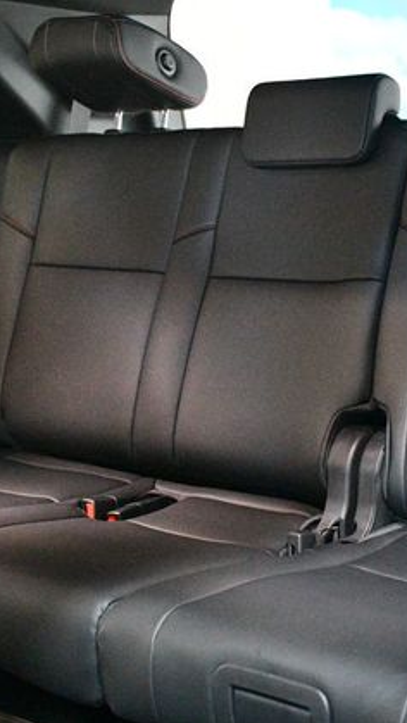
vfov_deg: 32.8
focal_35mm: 64
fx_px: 1227
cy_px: 364
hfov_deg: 18.8
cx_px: 260
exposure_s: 1/60
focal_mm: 27
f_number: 4
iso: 12800
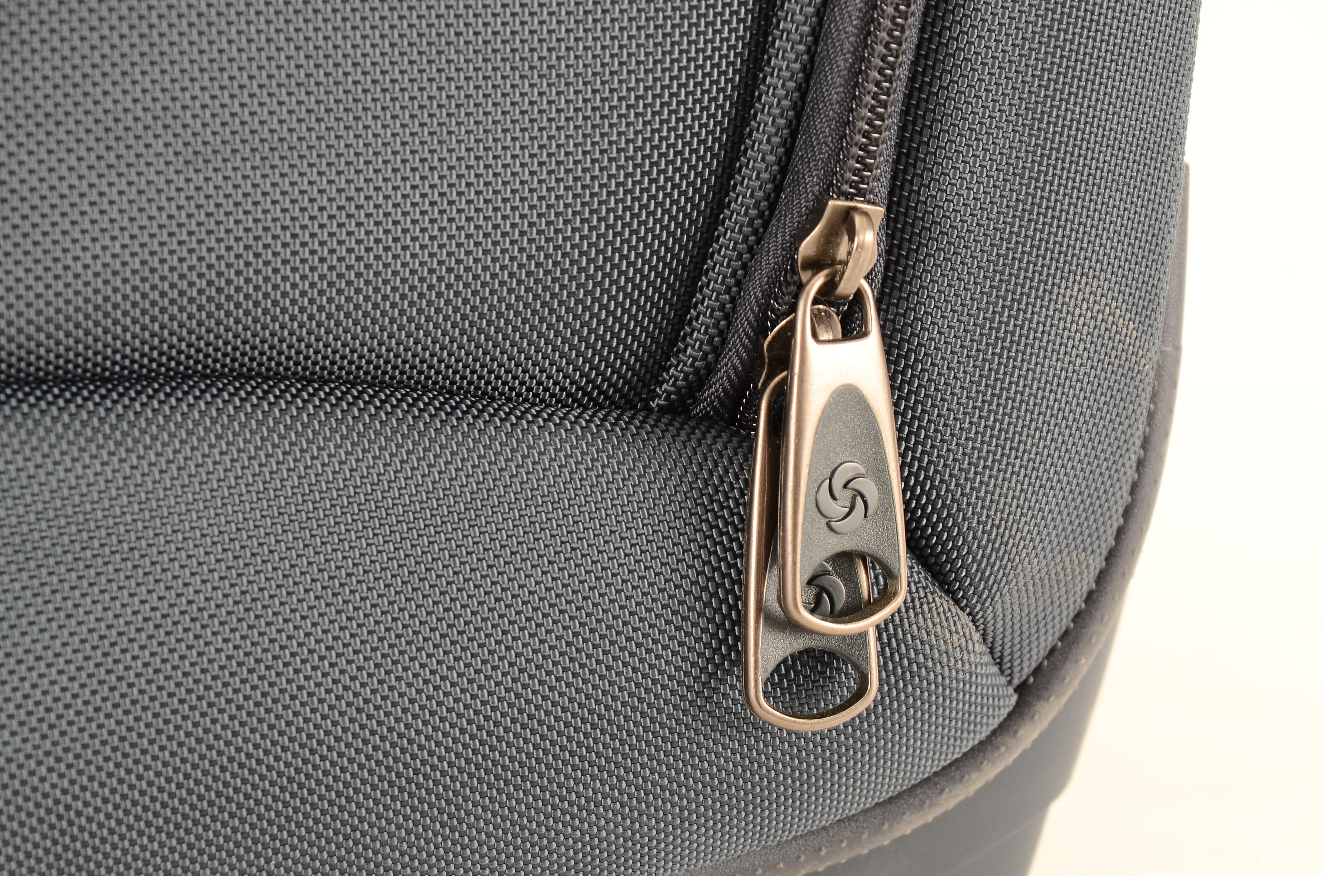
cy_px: 438
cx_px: 662
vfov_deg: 16.5
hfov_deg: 24.7
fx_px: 3026
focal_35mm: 82
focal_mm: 55
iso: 250
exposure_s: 1/80
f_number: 10
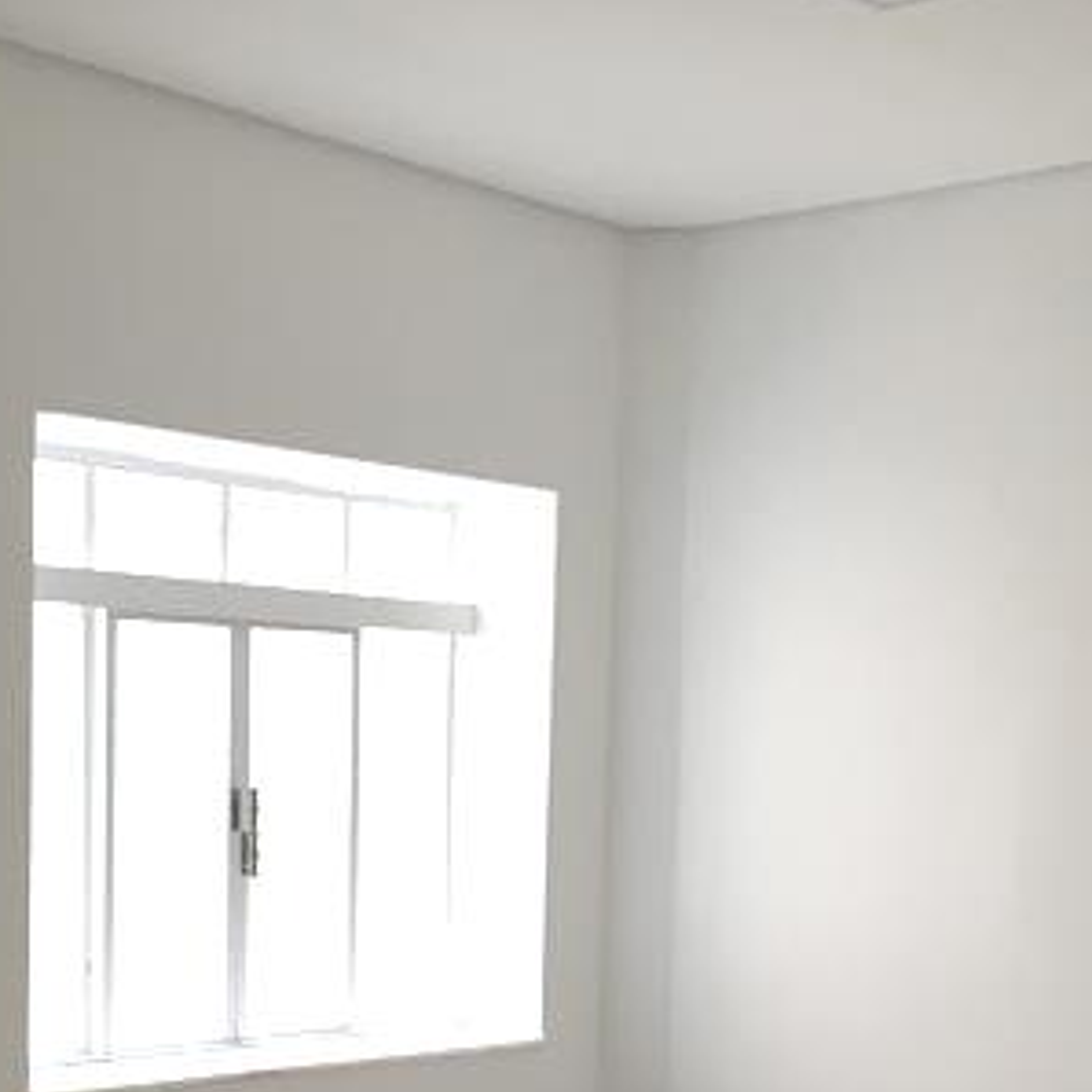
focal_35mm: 66
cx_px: 476
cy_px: 982
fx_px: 2356
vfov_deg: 25.3
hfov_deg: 26.1
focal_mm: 4.15
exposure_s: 1/33
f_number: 2.2
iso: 40
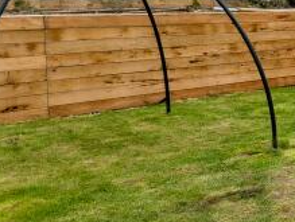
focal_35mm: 56
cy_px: 30
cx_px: 511
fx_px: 478
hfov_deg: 22.6
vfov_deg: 25.5
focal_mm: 2.23
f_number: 1.95
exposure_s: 1/2012
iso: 40
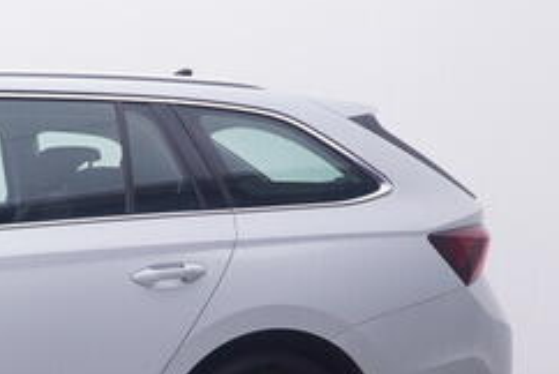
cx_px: -192
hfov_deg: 19.5
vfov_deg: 14.3
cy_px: 337
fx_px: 1479
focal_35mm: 95
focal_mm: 15
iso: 200
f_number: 5
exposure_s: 1/80
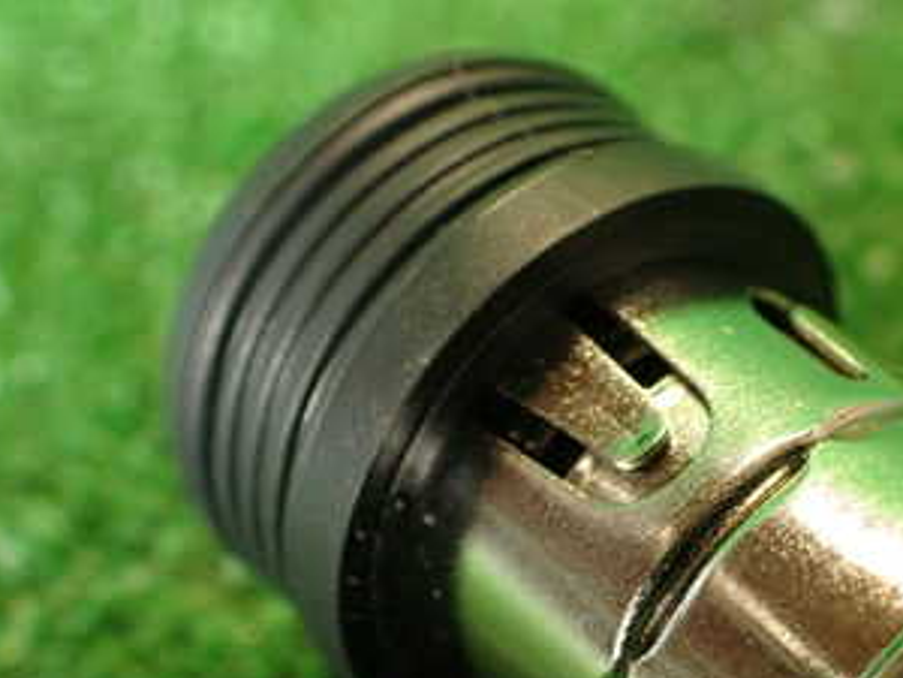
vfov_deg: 24.1
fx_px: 1565
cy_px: 530
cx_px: 677
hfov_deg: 31.6
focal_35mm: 60
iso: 200
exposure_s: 1/30
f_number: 2.3
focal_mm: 5.4
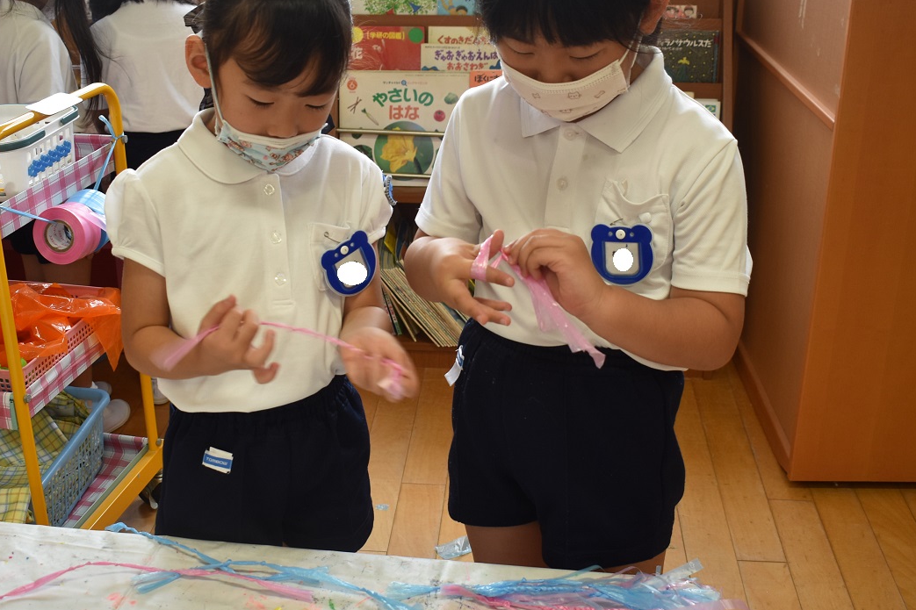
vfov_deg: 30.1
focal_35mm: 45
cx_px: 418
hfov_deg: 43.9
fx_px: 1136
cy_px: 302
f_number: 4.5
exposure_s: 1/80
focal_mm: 23
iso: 400
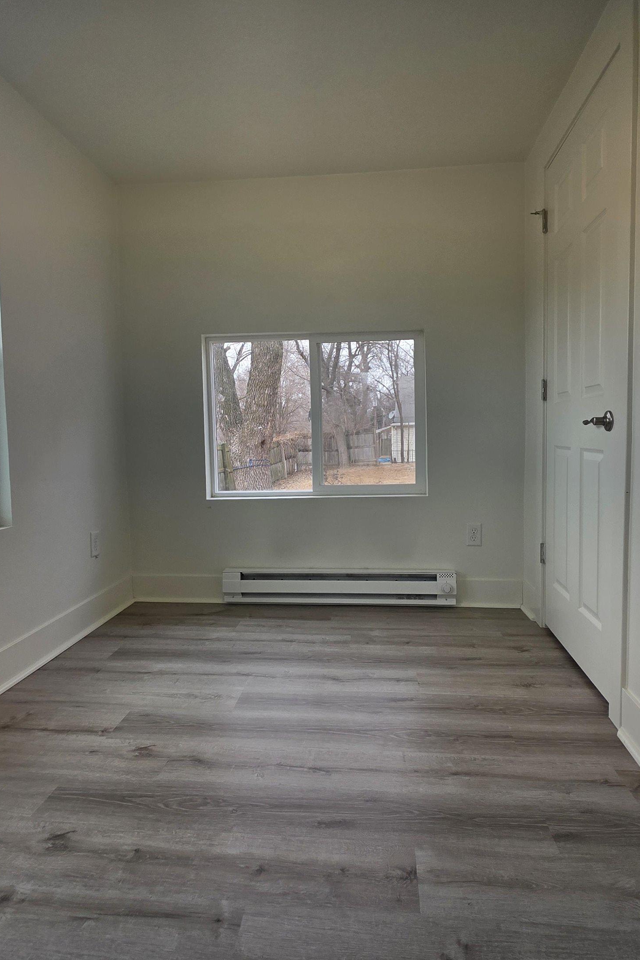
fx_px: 507
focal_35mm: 19
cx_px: 319
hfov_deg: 64.5
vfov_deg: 86.9
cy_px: 475
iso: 40
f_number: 1.9
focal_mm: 2.2
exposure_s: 1/309
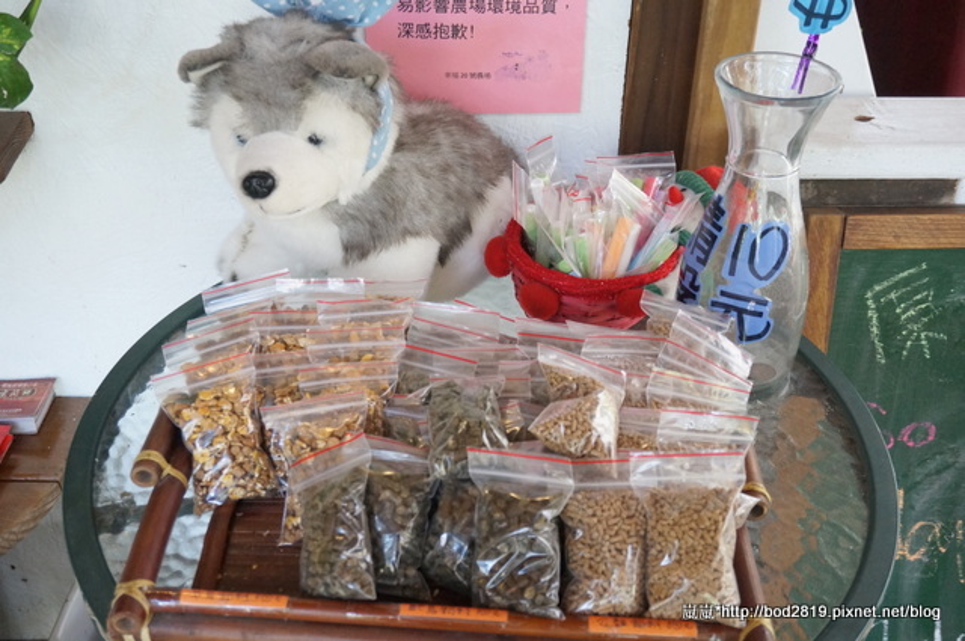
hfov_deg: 48.0
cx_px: 482
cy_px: 320
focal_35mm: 40
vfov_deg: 32.9
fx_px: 1084
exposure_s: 1/160
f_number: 4.5
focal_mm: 27
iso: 2000
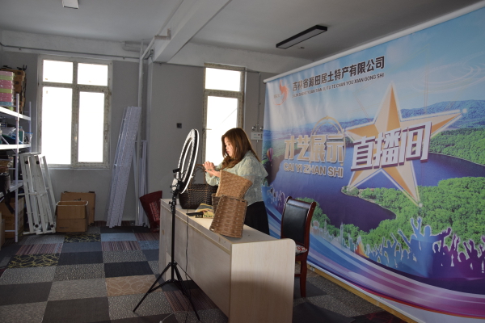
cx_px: 242
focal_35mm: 27
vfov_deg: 47.9
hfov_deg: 67.4
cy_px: 162
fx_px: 364
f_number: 5
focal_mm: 18
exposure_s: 1/100
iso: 800
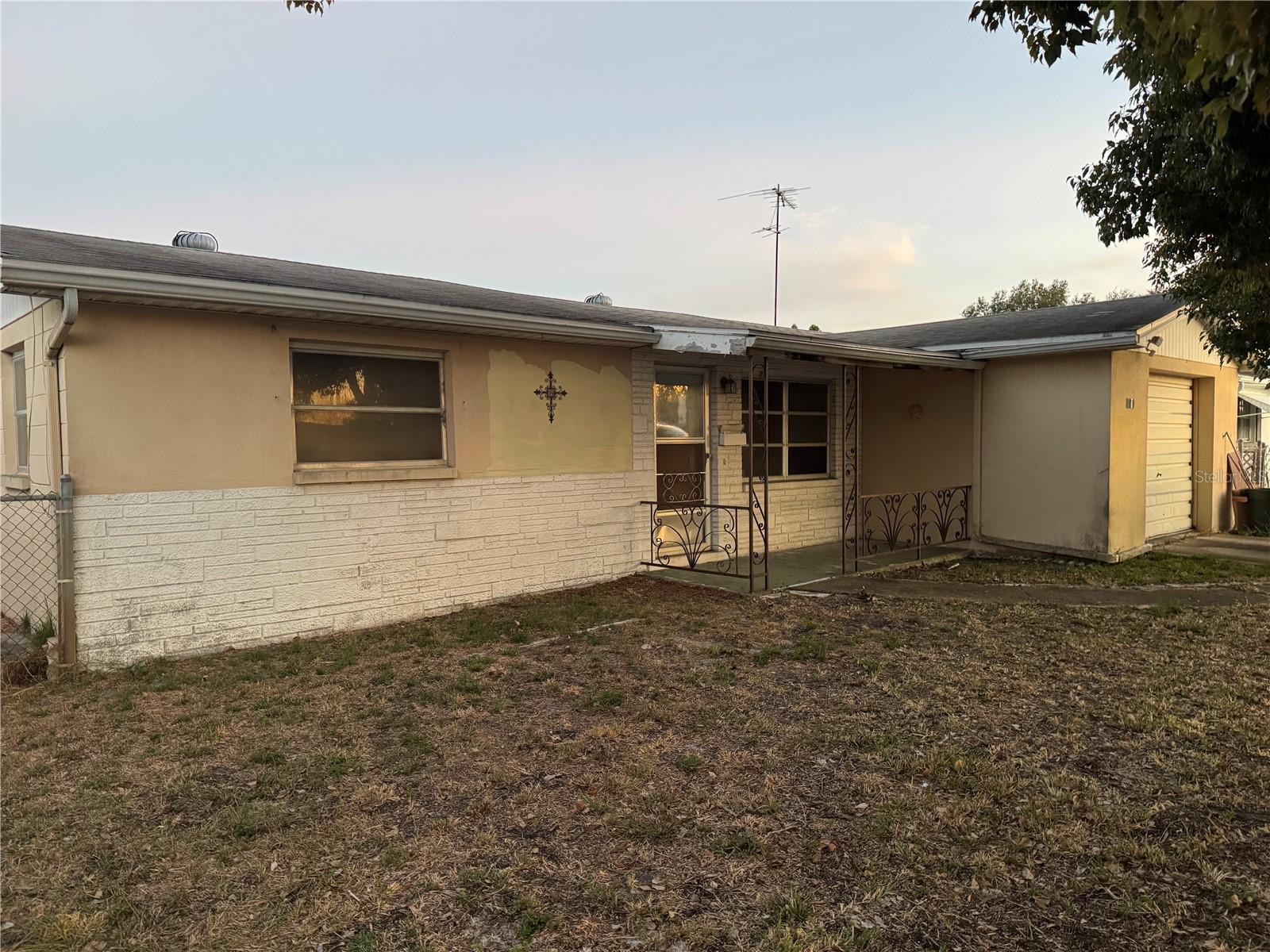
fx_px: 881
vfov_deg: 56.8
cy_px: 476
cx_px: 635
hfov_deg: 71.6
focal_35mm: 24
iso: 500
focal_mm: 6.76
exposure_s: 1/60
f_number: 1.78
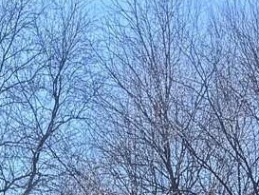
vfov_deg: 6.8
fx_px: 1347
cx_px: 149
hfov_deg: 11.0
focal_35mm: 180
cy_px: 727
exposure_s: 1/1493
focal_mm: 6.76
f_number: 1.78
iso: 80
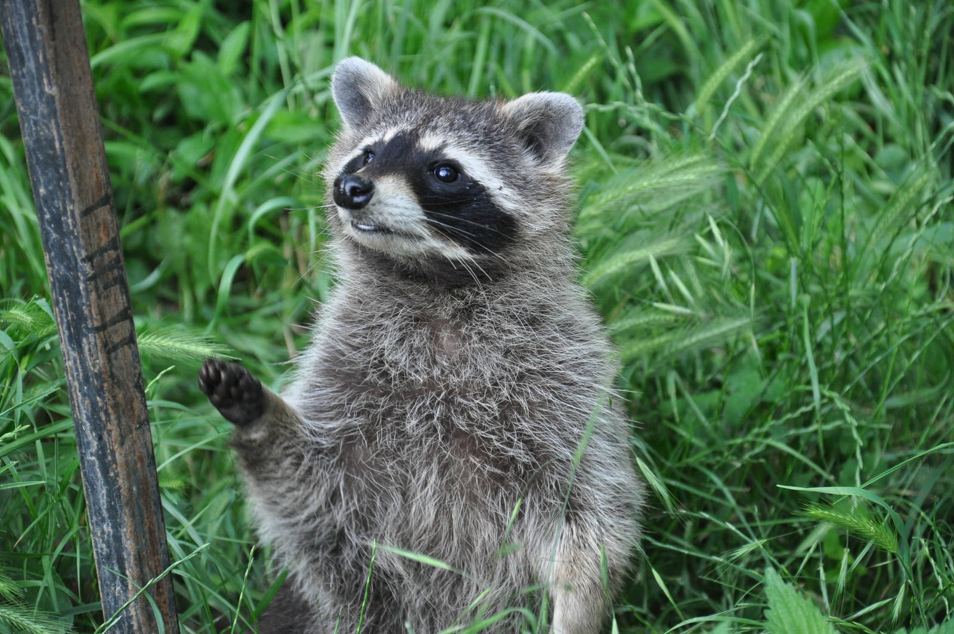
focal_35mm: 158
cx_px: 477
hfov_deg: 13.1
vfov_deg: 8.7
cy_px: 317
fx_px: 4169
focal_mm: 105
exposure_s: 1/200
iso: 800
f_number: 5.6
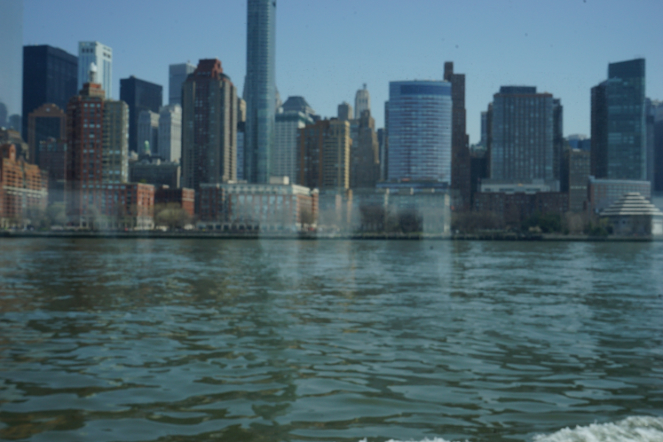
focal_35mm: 40
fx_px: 737
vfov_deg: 33.4
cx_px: 332
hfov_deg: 48.5
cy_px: 221
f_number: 16
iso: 400
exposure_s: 1/400
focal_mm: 40
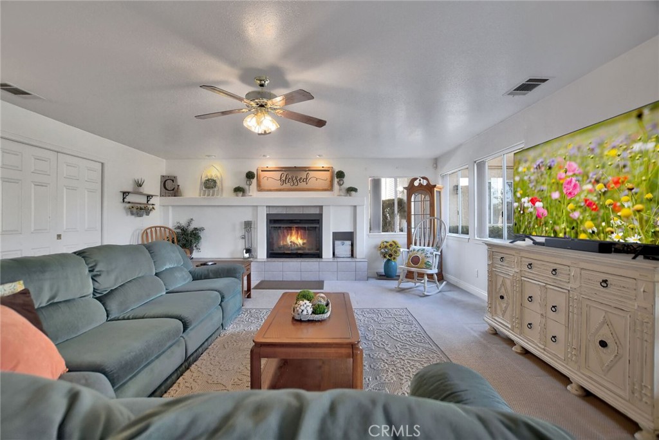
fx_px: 275
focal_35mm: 15
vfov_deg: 77.3
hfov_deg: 100.4
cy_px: 220
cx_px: 330
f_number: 5
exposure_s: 1/100
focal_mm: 10
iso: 1250
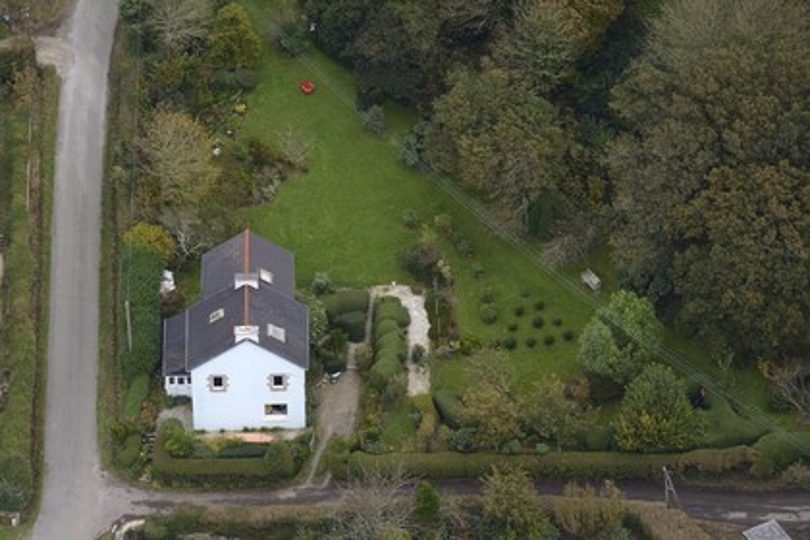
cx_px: 405
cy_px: 270
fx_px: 4500
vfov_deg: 6.9
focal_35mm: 200
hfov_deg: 10.3
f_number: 5.6
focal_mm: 200
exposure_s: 1/1000
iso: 800
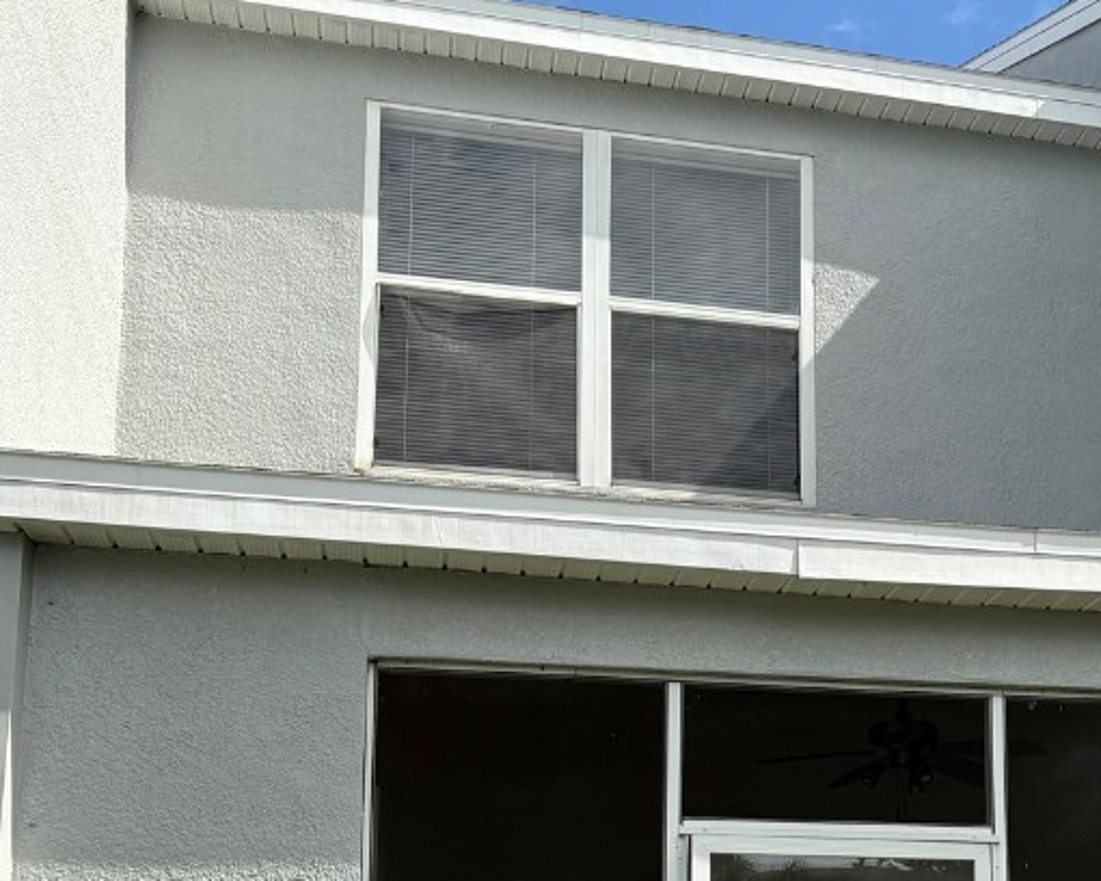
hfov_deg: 35.7
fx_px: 1662
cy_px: 803
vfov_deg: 28.5
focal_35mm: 51
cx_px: 844
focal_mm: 5.96
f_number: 1.6
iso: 50
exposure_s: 1/2639
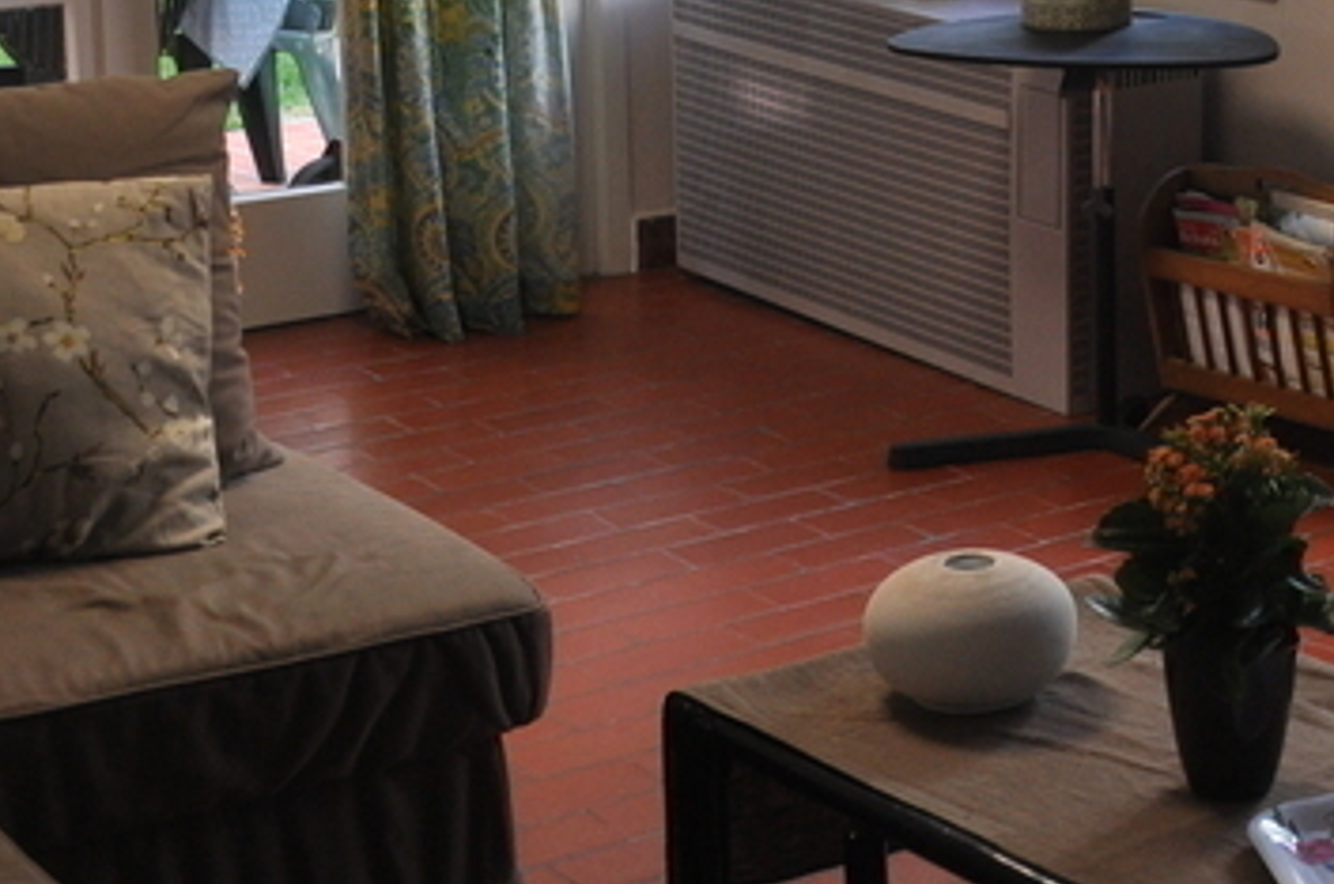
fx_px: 3218
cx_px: 1447
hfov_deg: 22.2
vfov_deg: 15.2
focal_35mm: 87
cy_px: -113
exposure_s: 1/100
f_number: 5
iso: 400
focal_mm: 20
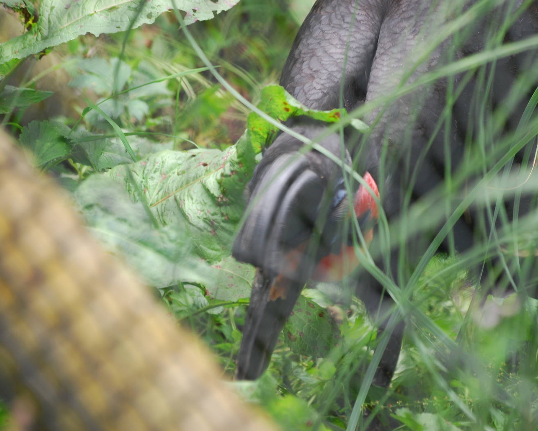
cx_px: 311
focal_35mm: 291
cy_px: 214
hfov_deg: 6.6
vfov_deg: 5.3
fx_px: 4634
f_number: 4.8
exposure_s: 1/125
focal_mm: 170
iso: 320
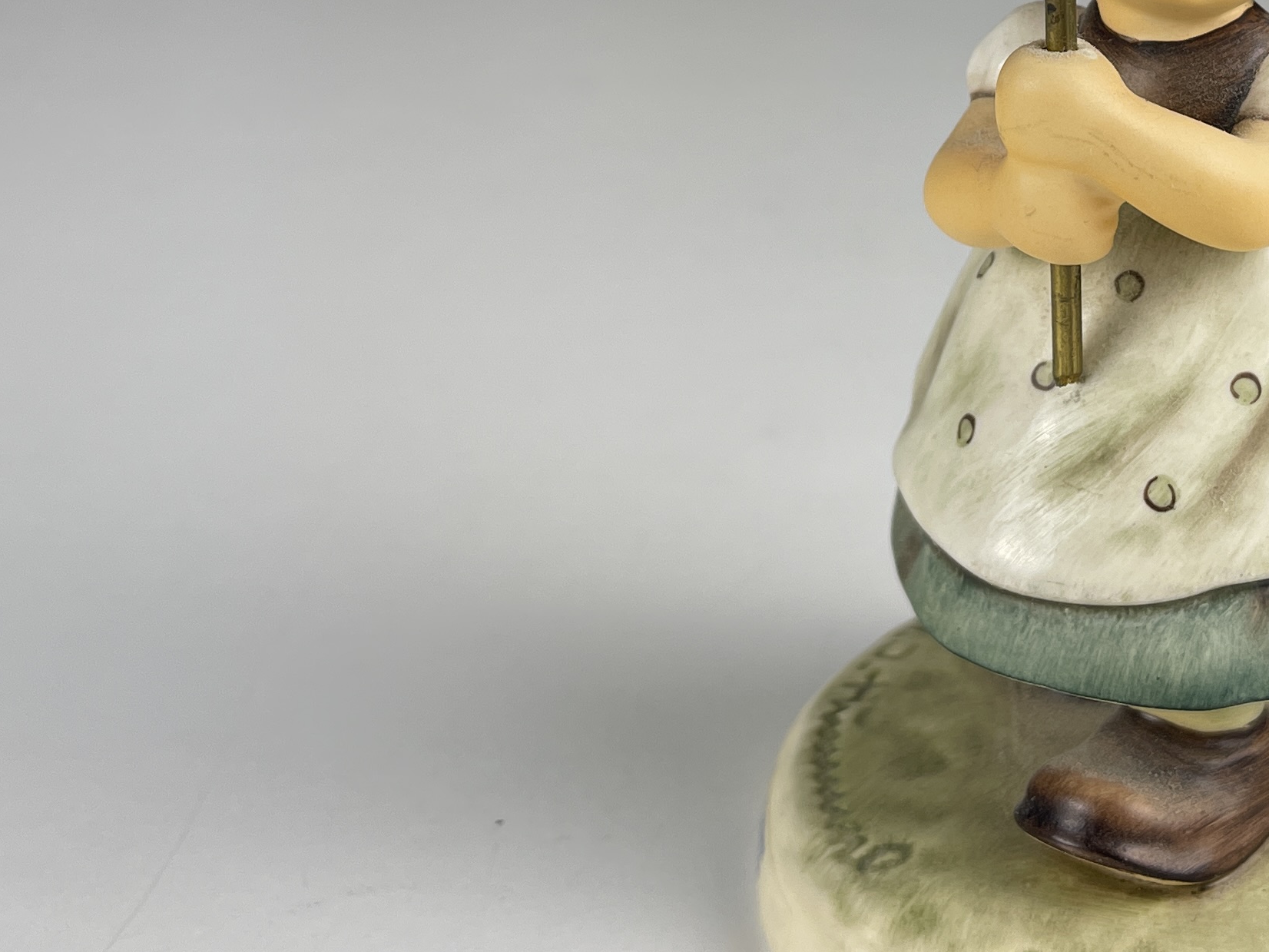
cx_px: 1146
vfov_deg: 23.2
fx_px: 2236
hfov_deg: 30.3
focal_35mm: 61
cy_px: 26
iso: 32
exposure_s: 1/165
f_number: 1.6
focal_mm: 5.1
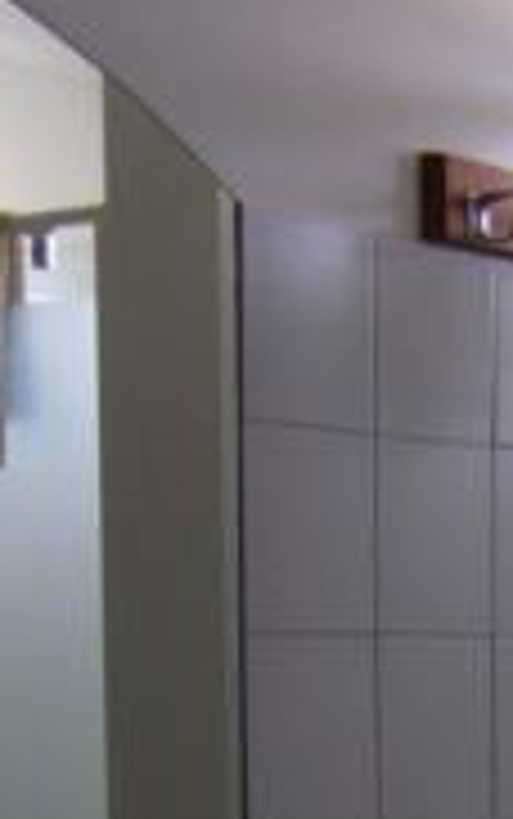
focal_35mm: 117
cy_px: 1069
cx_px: 637
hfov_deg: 11.0
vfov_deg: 16.8
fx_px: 2613
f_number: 2.8
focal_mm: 6.3
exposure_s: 1/30
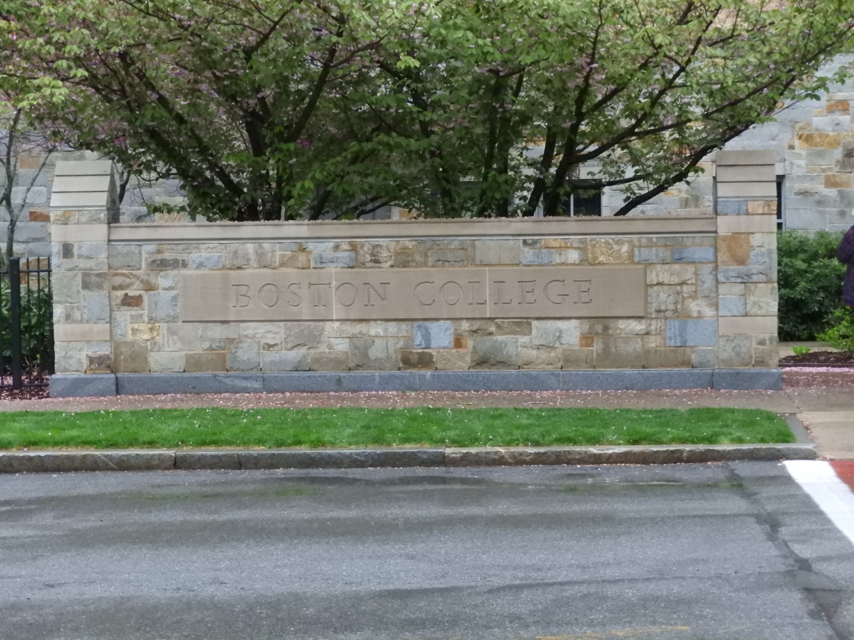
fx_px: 2097
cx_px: 427
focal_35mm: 85
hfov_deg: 23.0
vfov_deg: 17.4
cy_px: 320
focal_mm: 15.2
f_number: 4.5
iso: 1600
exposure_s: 1/640
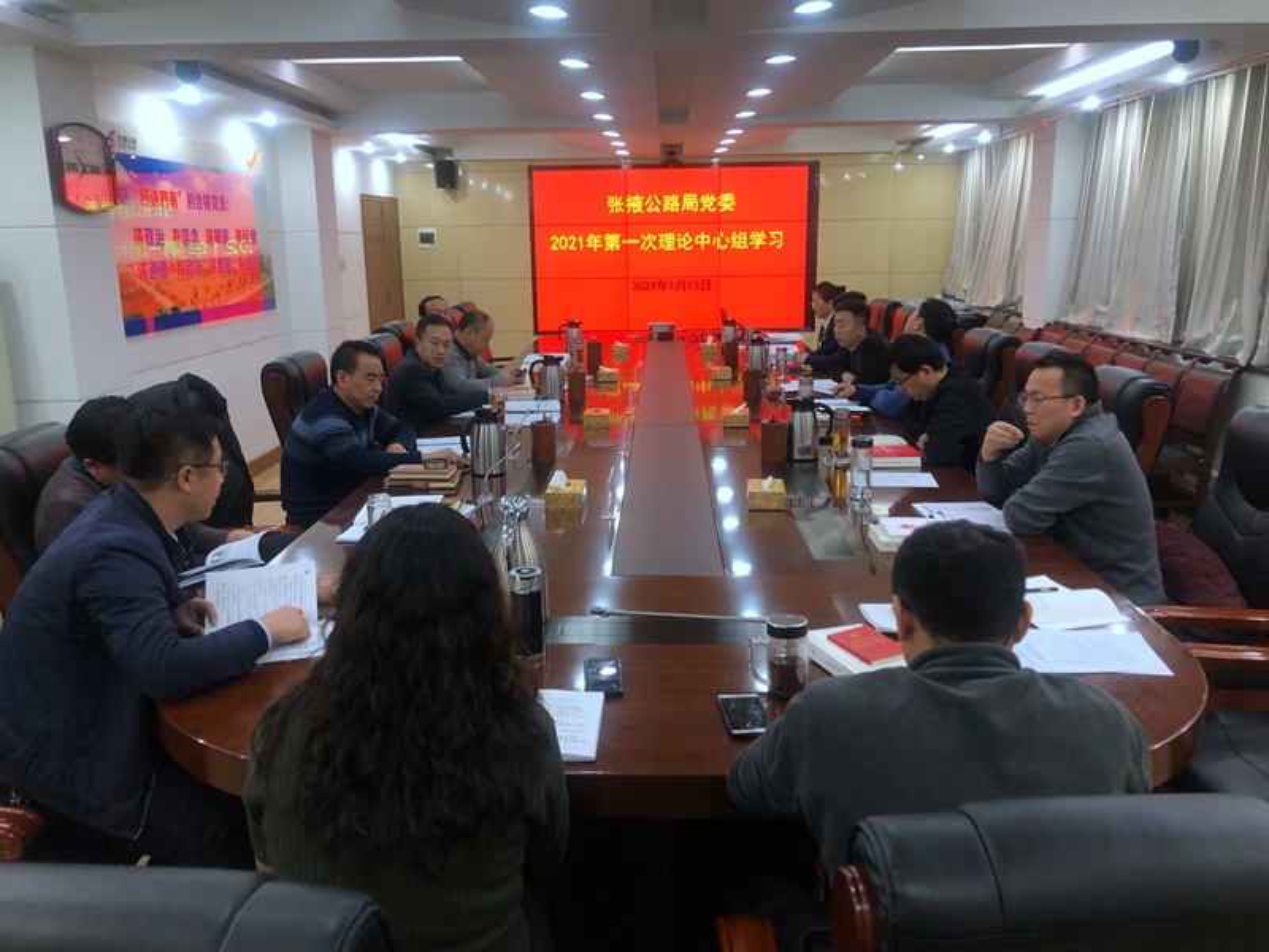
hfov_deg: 63.4
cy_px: 476
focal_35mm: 28
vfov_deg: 49.7
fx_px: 1026
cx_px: 634
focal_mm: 3.99
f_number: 1.8
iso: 32
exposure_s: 1/30
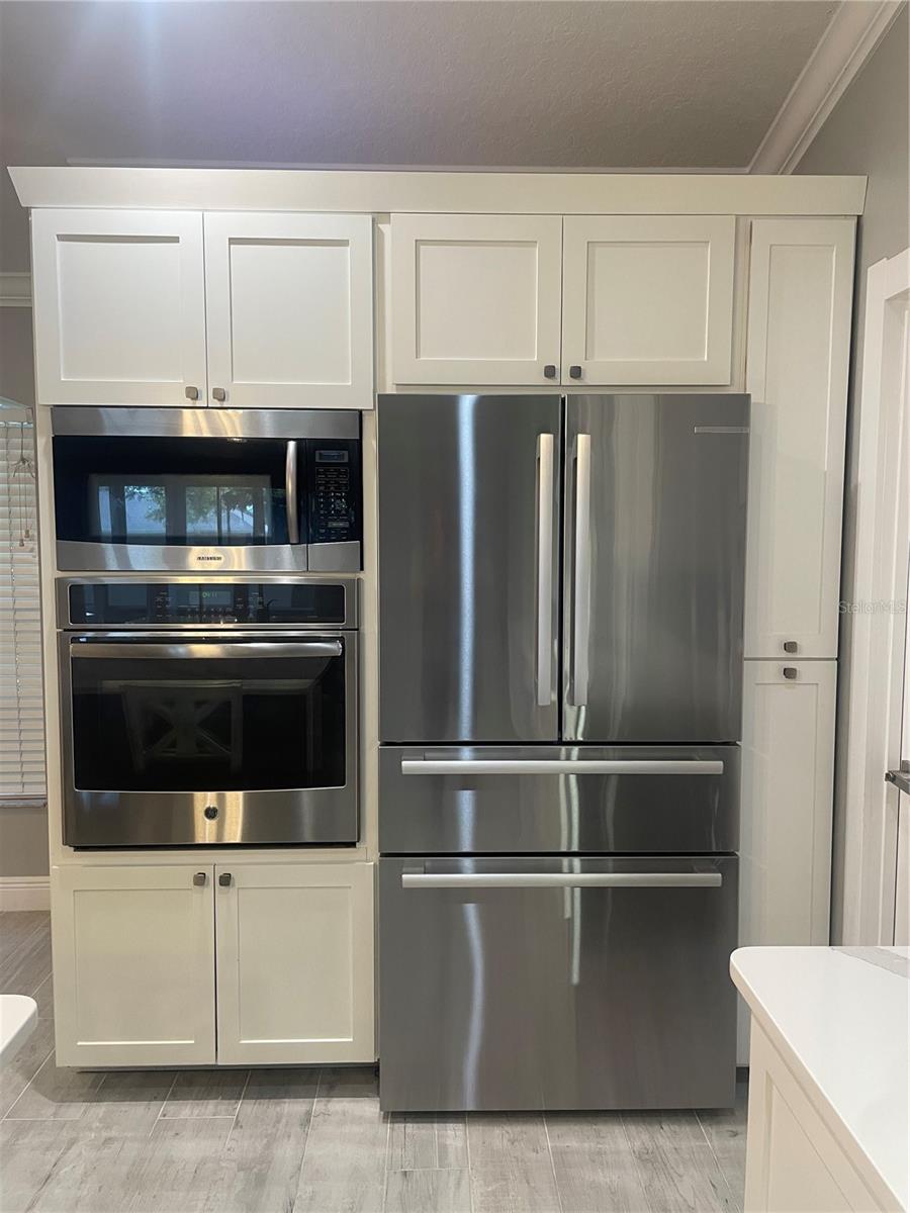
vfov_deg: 67.3
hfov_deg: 53.1
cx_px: 455
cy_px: 606
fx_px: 911
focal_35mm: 26
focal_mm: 4.2
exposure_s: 1/60
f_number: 1.6
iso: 125
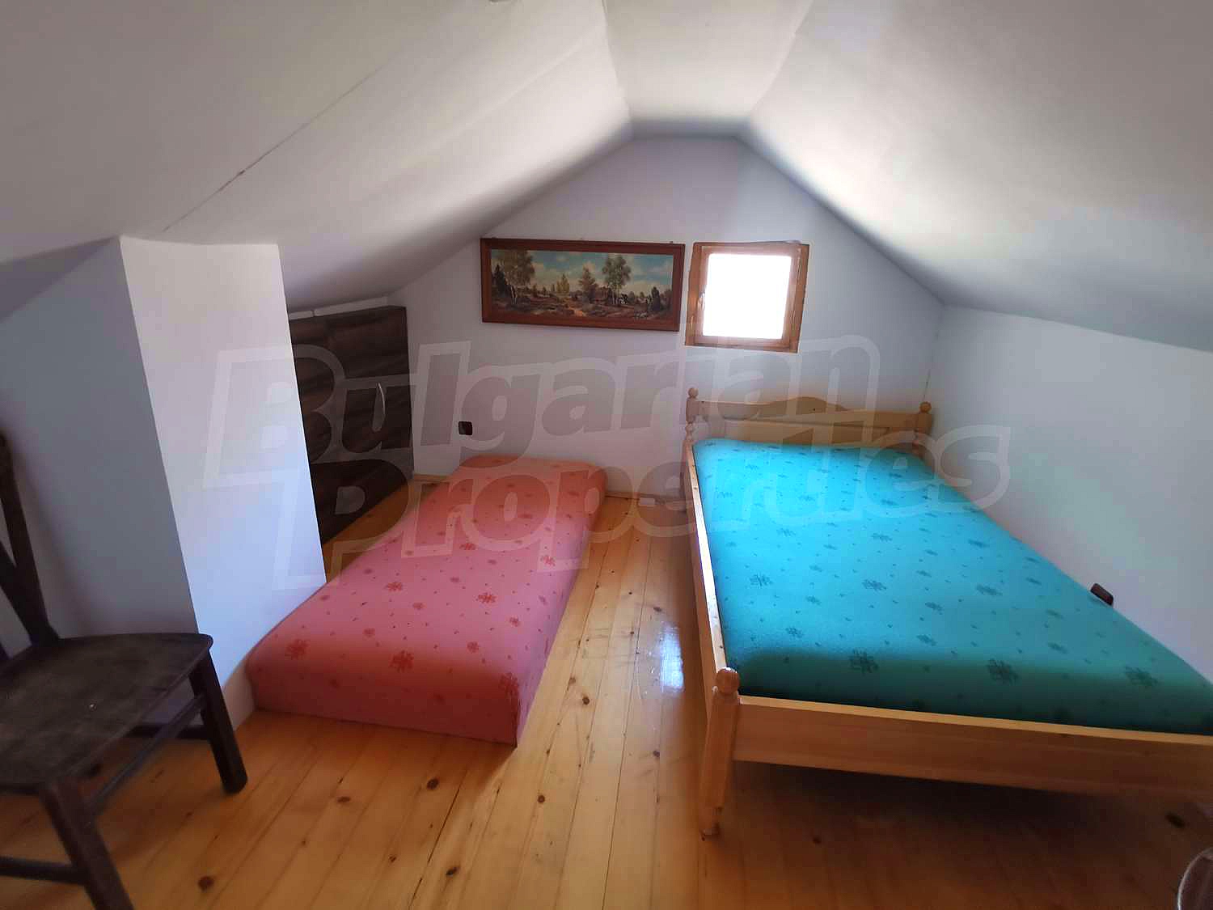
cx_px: 606
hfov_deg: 91.0
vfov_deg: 74.7
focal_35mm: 17
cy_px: 455
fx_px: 596
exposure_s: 1/20
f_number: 2.2
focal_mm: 2.23
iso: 640
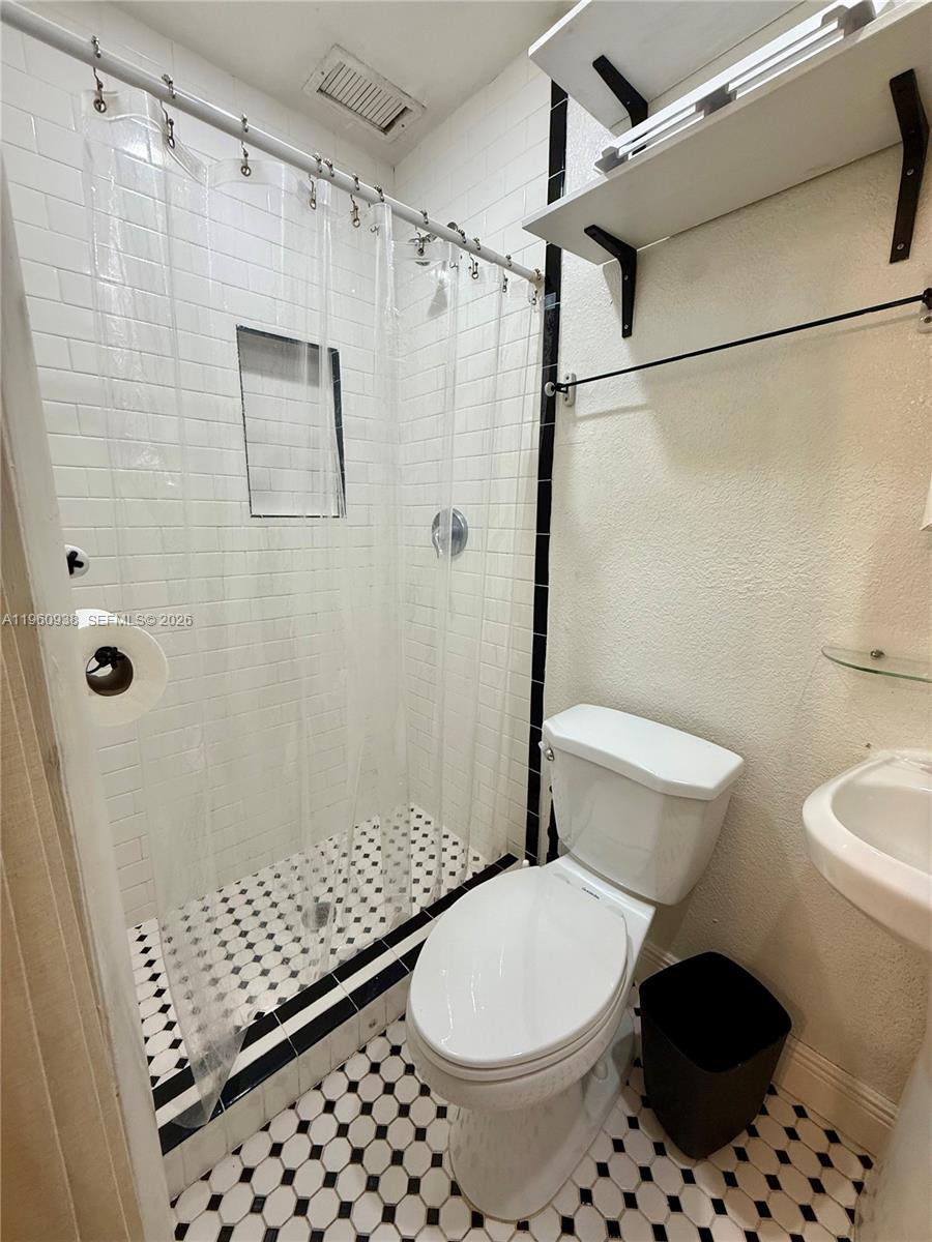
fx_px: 503
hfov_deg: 85.7
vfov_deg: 102.1
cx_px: 466
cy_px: 621
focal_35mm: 14
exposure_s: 1/120
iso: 160
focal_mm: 2.22
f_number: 2.2
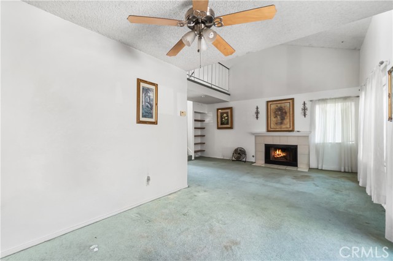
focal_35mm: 15
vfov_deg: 77.3
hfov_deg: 100.4
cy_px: 130
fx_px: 164
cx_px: 196
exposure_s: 1/6
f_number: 7.1
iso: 320
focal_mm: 10
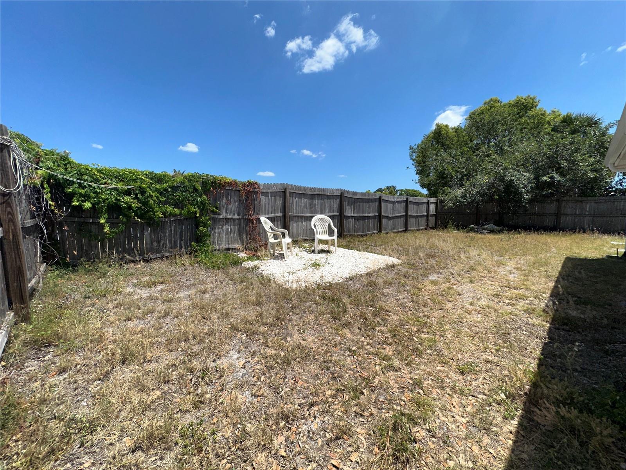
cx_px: 313
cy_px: 235
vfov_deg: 85.7
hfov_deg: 102.1
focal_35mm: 14
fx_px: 253
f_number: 2.2
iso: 40
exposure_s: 1/2618
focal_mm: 2.22
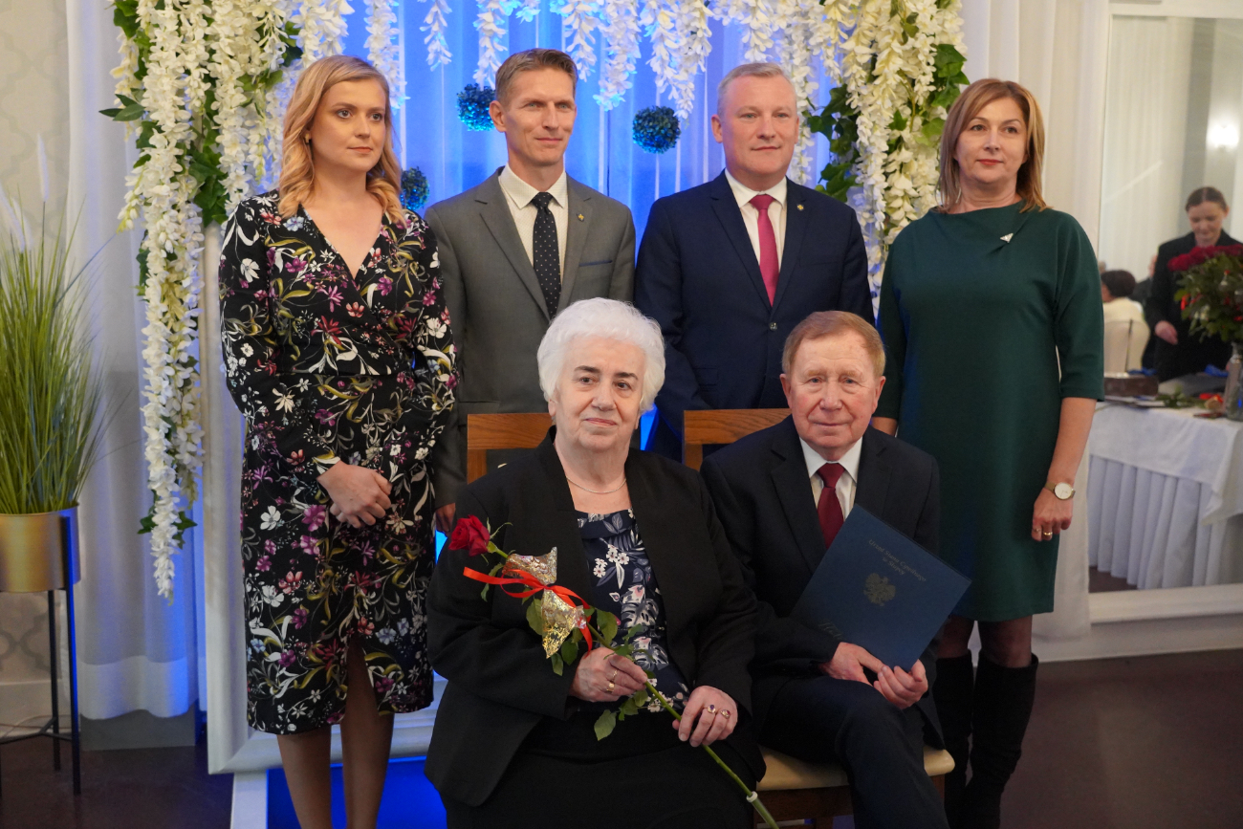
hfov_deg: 51.9
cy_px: 414
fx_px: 1278
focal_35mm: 37
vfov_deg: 35.9
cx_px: 622
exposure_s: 1/160
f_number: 4
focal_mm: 37
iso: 10000
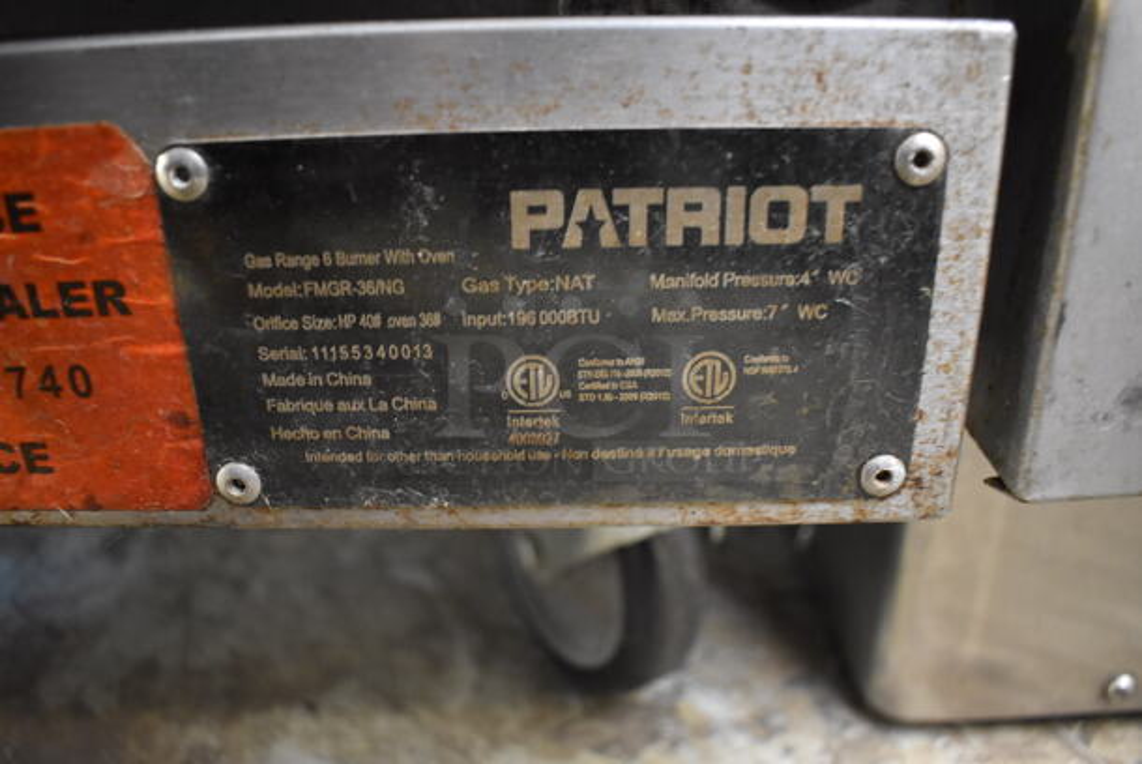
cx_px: 571
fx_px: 857
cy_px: 382
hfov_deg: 67.3
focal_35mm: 27
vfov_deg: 48.0
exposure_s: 1/6
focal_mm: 18
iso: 3200
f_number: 3.5
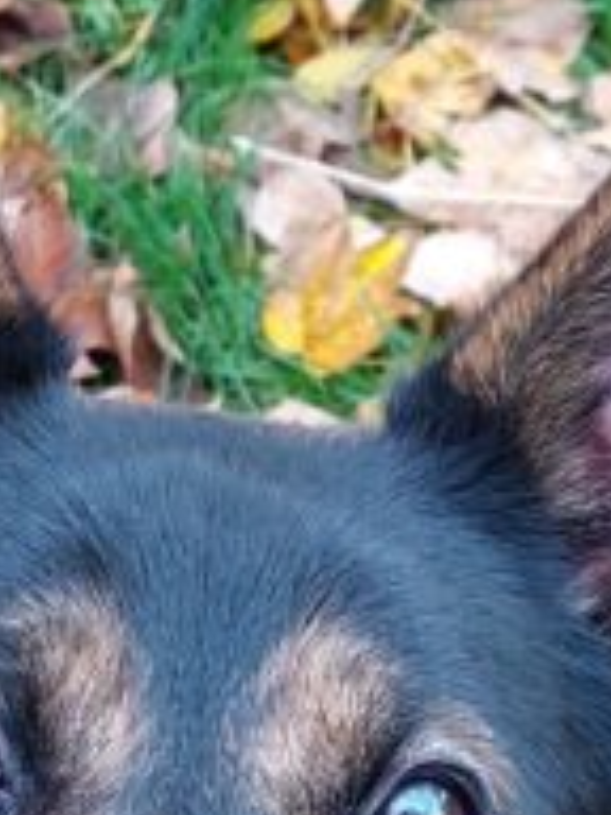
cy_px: 1286
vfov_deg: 16.8
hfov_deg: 14.2
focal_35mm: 104
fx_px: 2448
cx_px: 136
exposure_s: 1/100
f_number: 1.8
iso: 80
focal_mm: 5.23
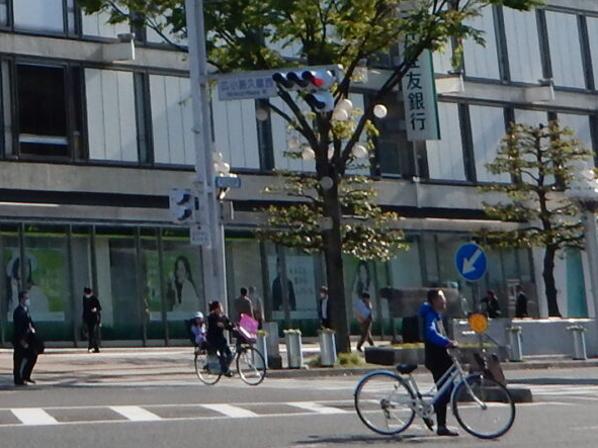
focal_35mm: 130
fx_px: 2245
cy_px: -514
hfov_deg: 14.0
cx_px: -359
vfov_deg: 10.3
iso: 125
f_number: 4
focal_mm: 5.4
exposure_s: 1/800
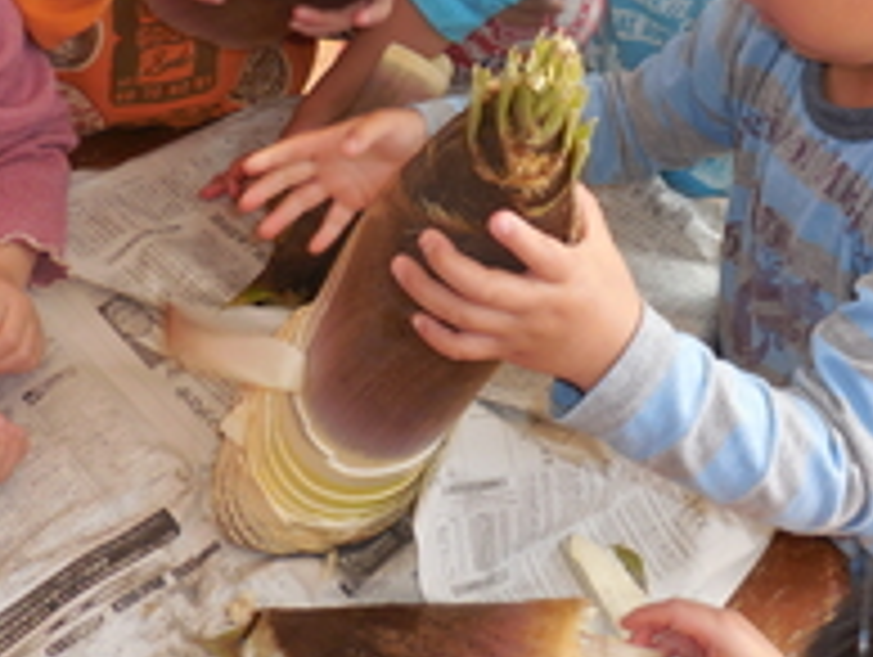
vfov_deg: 31.7
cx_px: 621
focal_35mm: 45
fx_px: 1136
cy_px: 171
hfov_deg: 41.2
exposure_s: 1/60
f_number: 3.3
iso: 125
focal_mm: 4.5
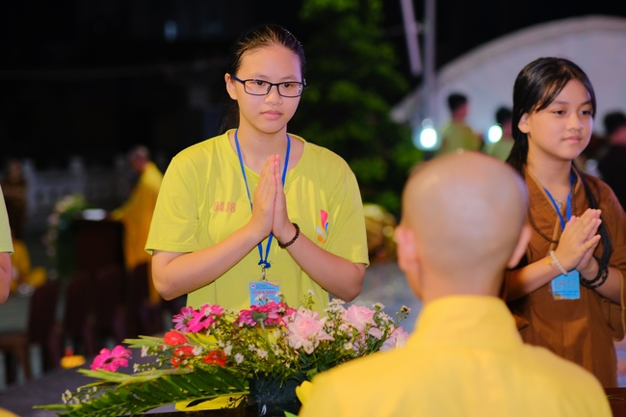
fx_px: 1460
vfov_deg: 16.3
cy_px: 208
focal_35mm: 84
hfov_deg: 24.2
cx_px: 313
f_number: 1.8
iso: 800
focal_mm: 56
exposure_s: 1/100
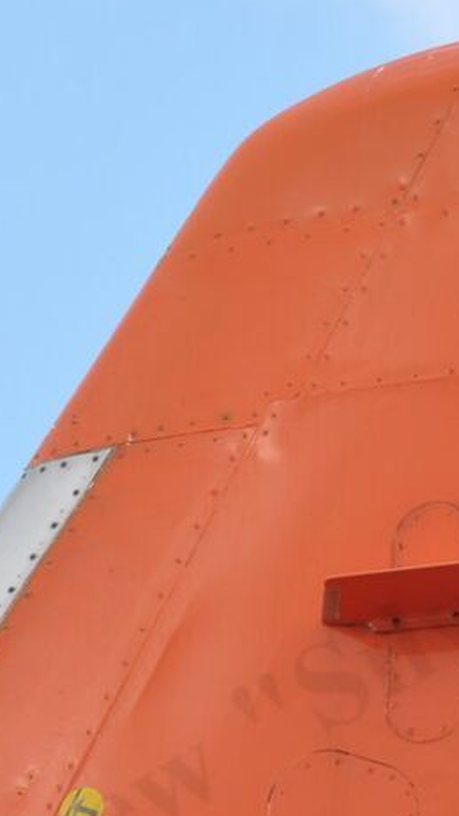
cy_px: 404
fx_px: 13636
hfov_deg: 1.9
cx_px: 807
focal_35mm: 630
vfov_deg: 3.4
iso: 200
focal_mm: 145
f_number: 8
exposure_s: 1/200
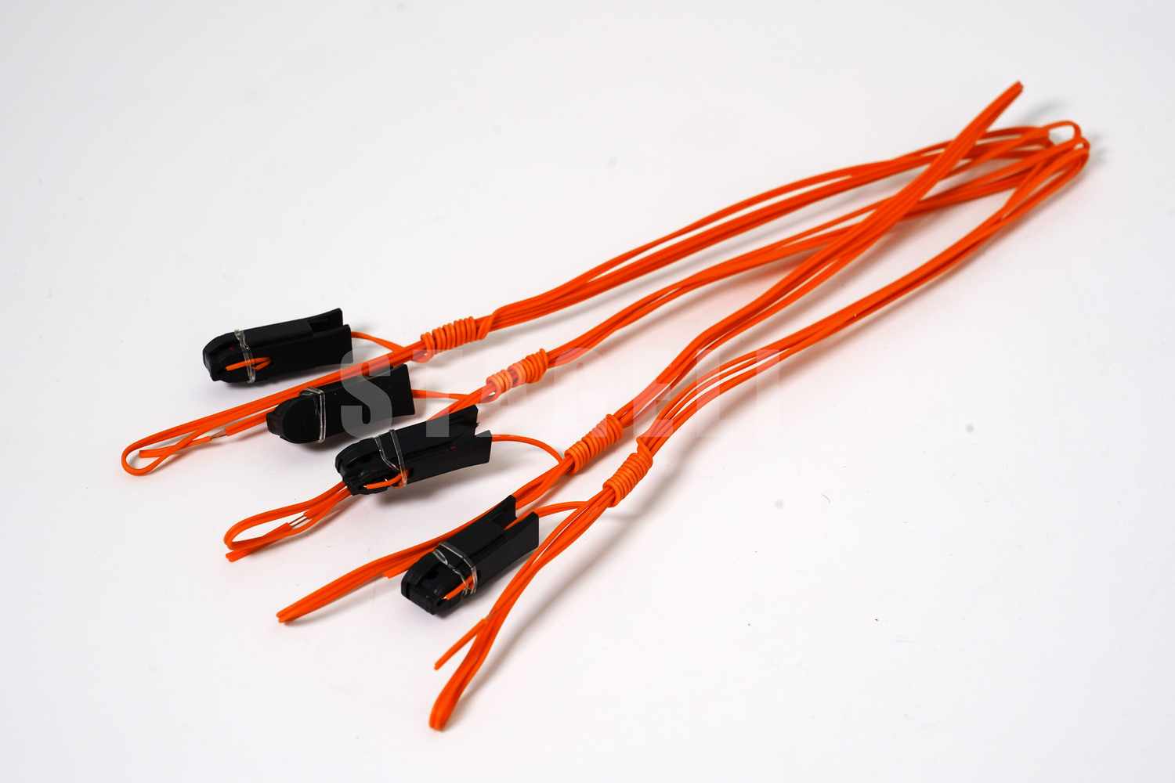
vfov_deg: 13.0
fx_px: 3427
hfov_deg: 19.5
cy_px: 392
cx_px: 588
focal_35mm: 105
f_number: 11
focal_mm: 105
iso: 400
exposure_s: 1/125
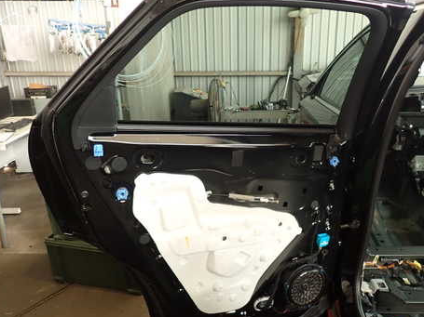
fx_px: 404
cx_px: 241
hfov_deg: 55.2
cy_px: 175
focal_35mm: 33
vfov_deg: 42.9
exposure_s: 1/60
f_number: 2
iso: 160
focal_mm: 4.5
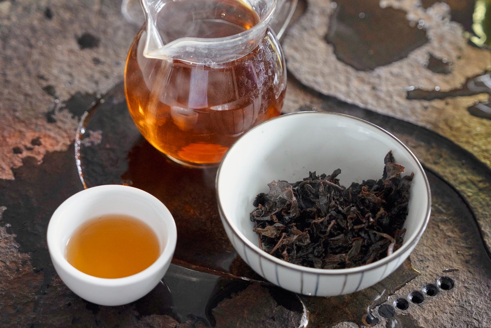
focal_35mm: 85
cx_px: 246
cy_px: 164
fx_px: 1159
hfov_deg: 23.9
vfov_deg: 16.1
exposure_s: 1/80
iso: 1000
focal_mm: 57
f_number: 2.8
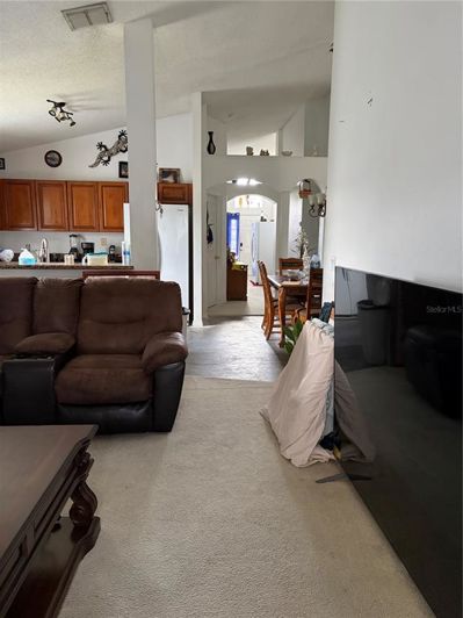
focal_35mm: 26
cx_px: 232
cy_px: 309
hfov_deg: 53.1
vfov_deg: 67.3
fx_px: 464
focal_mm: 5.96
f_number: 1.6
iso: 500
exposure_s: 1/60
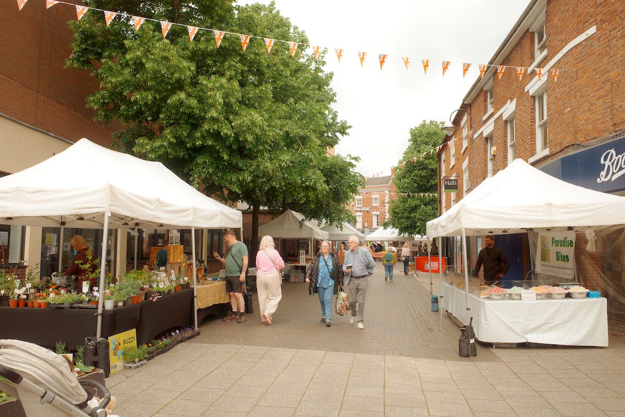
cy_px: 208
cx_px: 312
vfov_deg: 46.4
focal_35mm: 28
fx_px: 486
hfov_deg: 65.5
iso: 200
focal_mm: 18.3
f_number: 5
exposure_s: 1/640
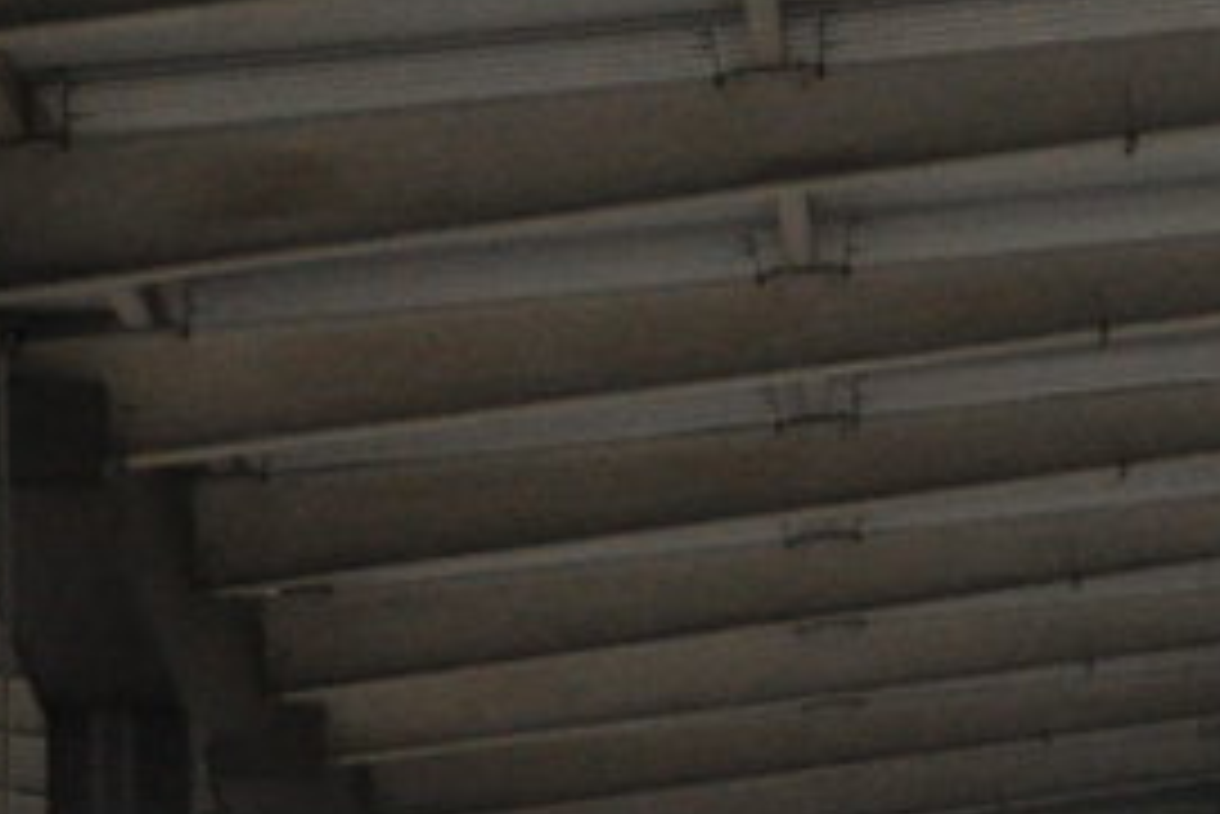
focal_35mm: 371
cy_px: 1118
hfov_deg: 5.5
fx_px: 12579
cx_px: 1990
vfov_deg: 3.7
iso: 1600
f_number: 5
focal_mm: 56
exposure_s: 1/320
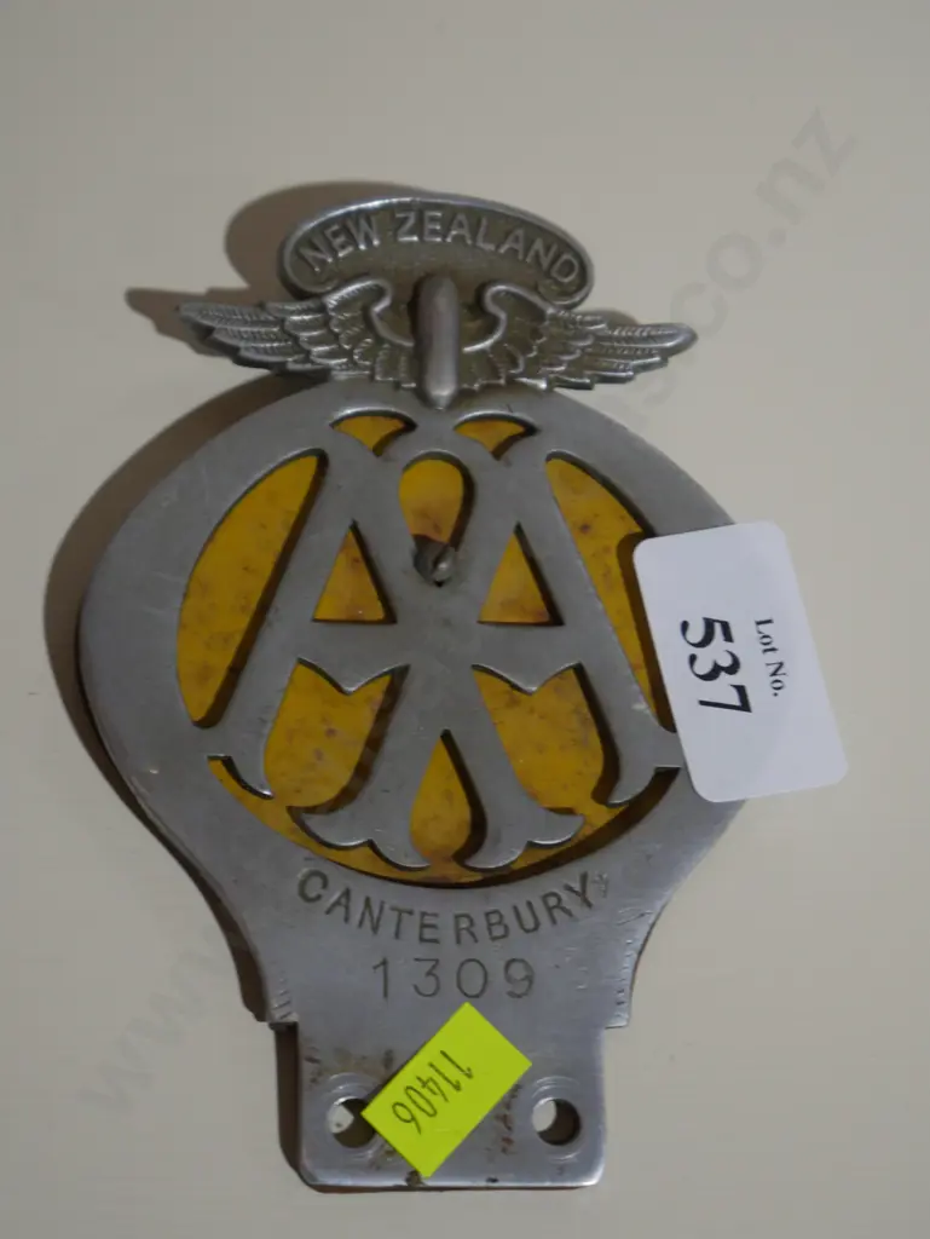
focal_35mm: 84
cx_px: 465
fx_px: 3007
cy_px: 620
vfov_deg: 23.3
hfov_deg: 17.6
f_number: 5.6
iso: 800
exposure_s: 1/100
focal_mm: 42
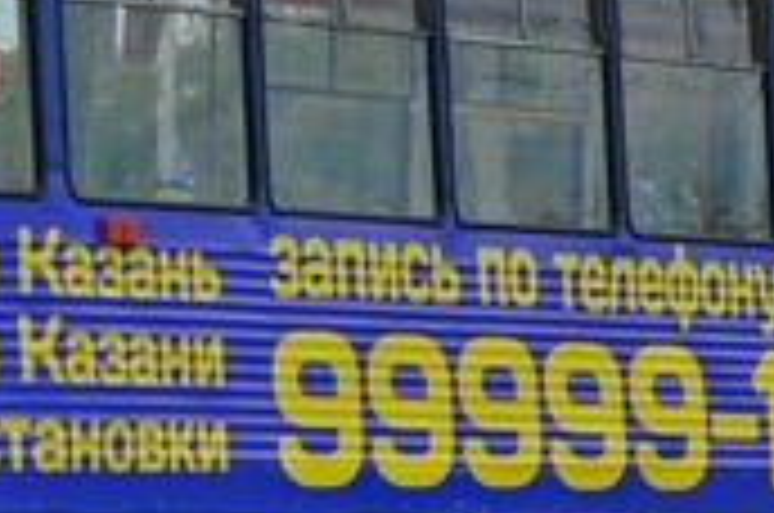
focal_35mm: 398
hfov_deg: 5.2
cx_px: -274
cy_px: -562
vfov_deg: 3.4
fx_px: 8541
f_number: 7.1
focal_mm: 38
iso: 100
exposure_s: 1/200
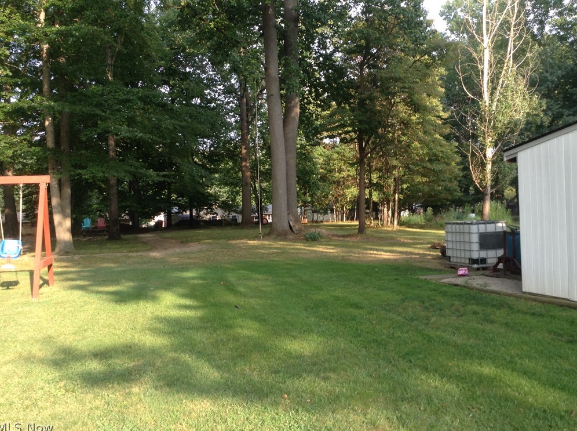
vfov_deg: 41.7
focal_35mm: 34
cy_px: 215
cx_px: 290
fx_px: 566
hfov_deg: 54.0
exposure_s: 1/120
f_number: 2.4
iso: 32
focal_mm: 3.3
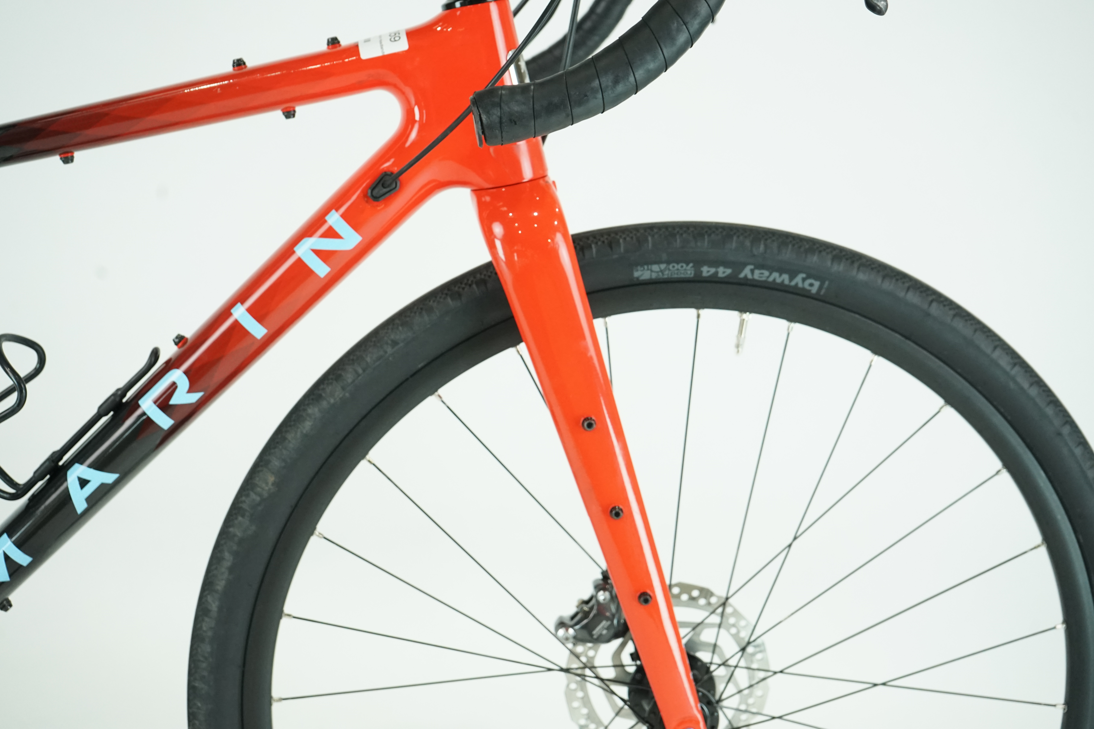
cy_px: 364
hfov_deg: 41.9
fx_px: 1428
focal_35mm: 47
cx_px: 547
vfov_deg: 28.6
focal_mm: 47
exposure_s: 1/200
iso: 2500
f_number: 6.3
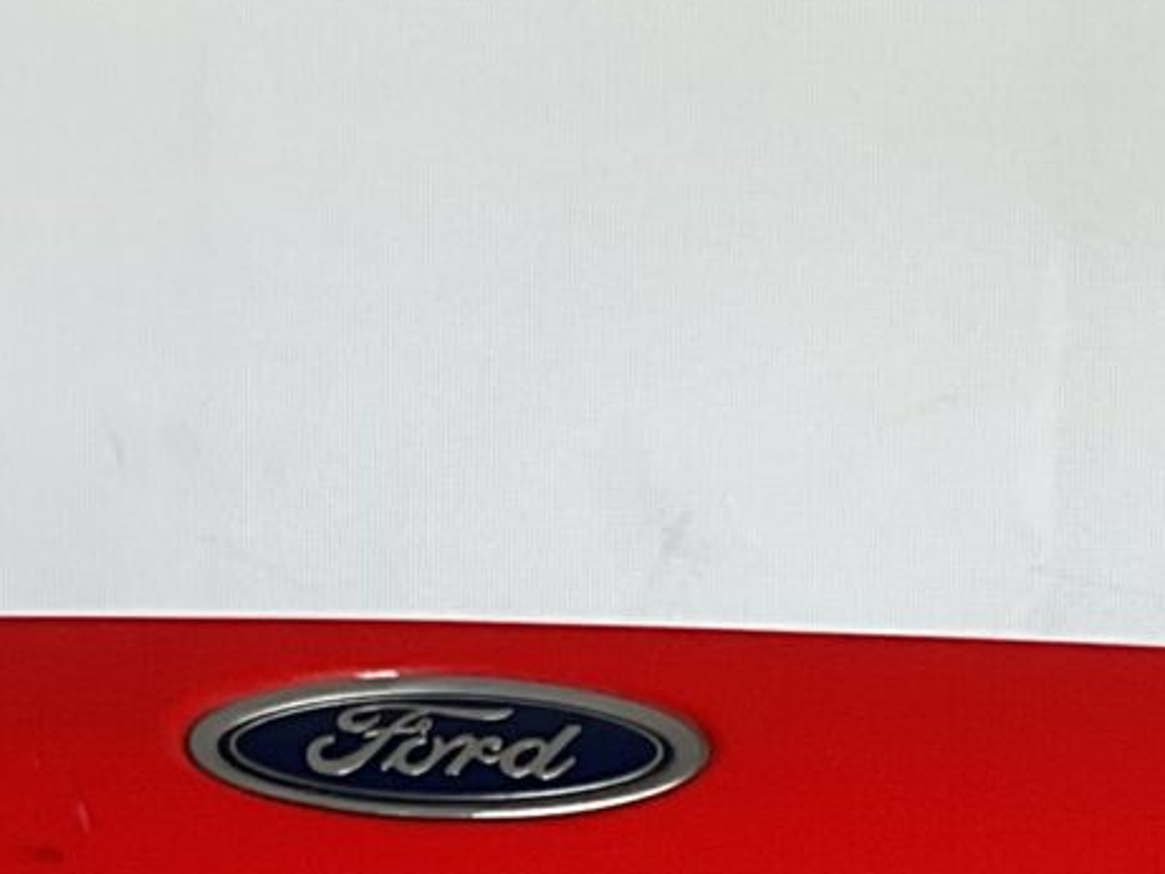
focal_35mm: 161
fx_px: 5420
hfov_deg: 12.3
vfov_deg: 9.1
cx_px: 440
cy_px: 1013
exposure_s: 1/120
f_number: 1.8
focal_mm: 3
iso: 32
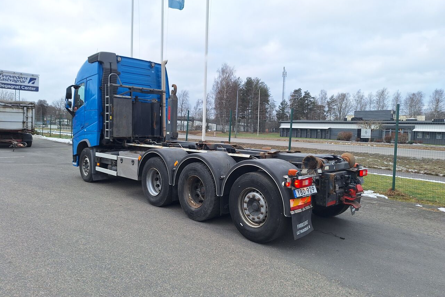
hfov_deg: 73.7
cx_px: 222
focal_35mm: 24
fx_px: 297
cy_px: 140
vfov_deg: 53.1
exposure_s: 1/344
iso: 40
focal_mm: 5.54
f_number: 1.8
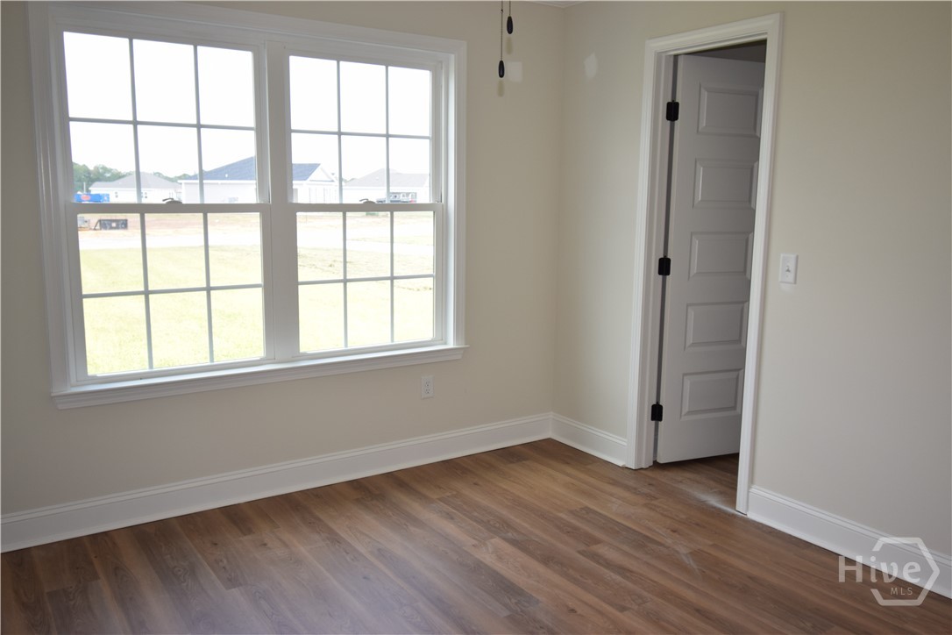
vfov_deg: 43.6
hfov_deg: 61.9
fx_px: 793
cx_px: 476
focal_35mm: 30
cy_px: 318
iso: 400
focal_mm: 20
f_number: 5.6
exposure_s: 1/125
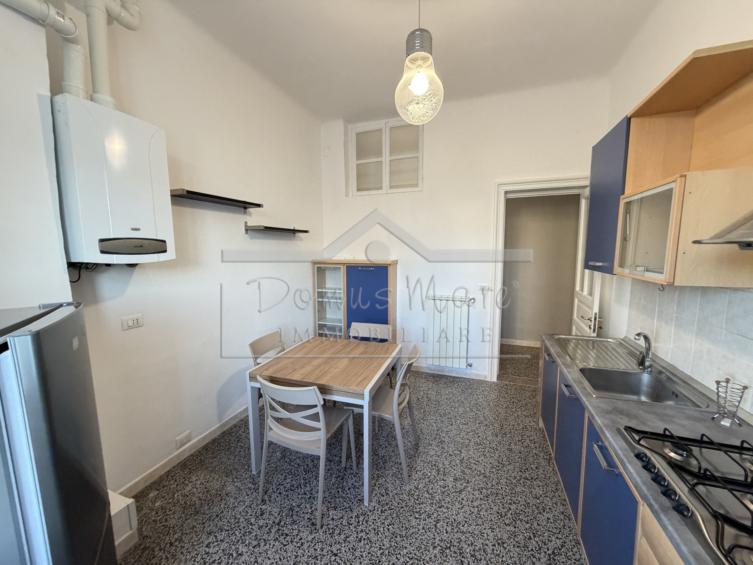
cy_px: 282
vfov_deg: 85.7
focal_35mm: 14
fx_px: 305
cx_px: 376
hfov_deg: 102.1
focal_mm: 2.22
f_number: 2.2
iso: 500
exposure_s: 1/60
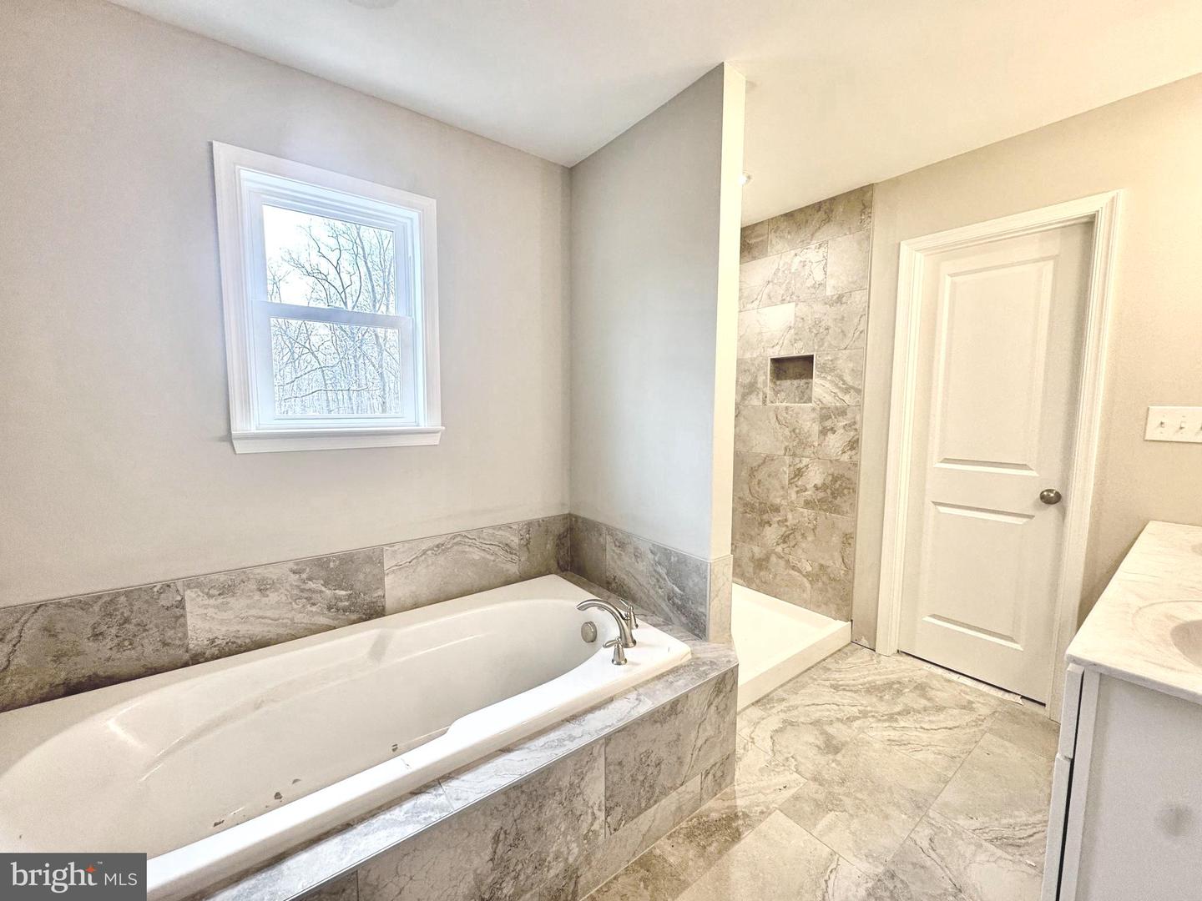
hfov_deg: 102.1
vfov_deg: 85.7
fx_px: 486
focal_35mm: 14
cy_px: 450
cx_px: 601
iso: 160
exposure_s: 1/120
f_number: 2.2
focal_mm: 2.22
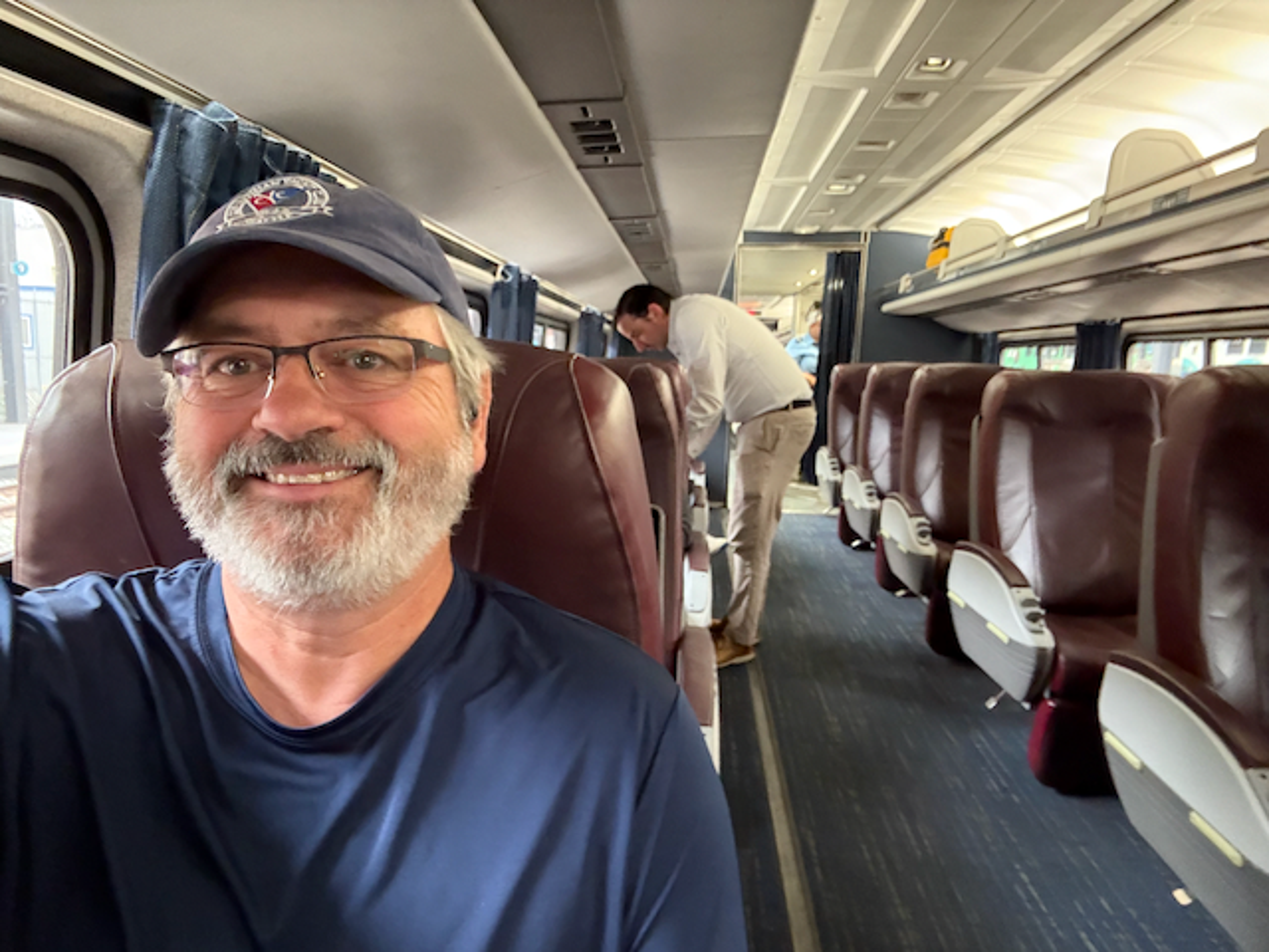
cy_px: 476
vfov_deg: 58.9
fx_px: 843
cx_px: 634
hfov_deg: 73.9
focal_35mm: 23
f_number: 1.9
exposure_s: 1/20
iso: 640
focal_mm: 2.69
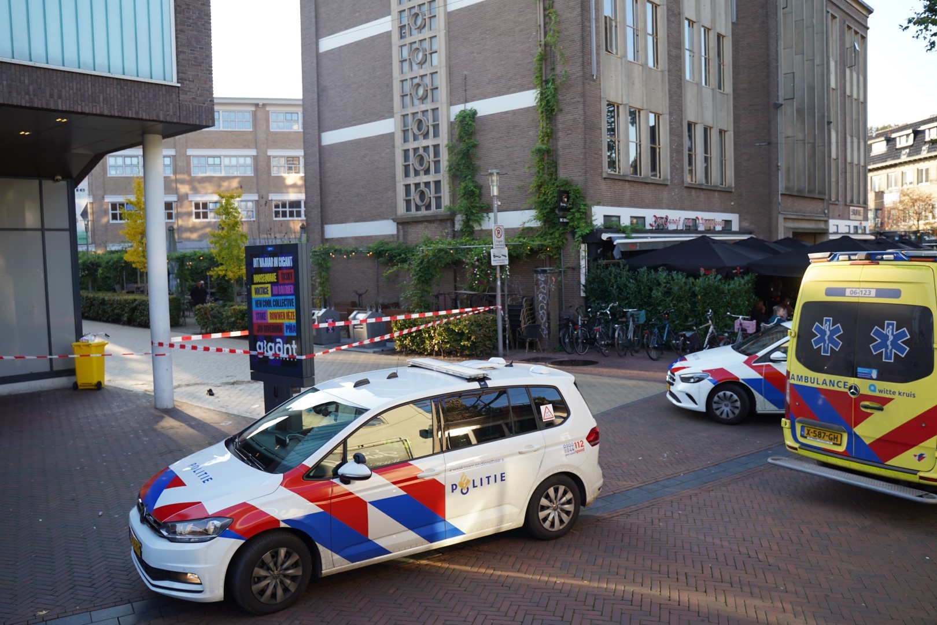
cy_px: 312
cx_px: 468
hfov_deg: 61.9
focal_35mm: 30
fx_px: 781
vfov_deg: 43.6
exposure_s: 1/160
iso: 100
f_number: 4
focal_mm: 30
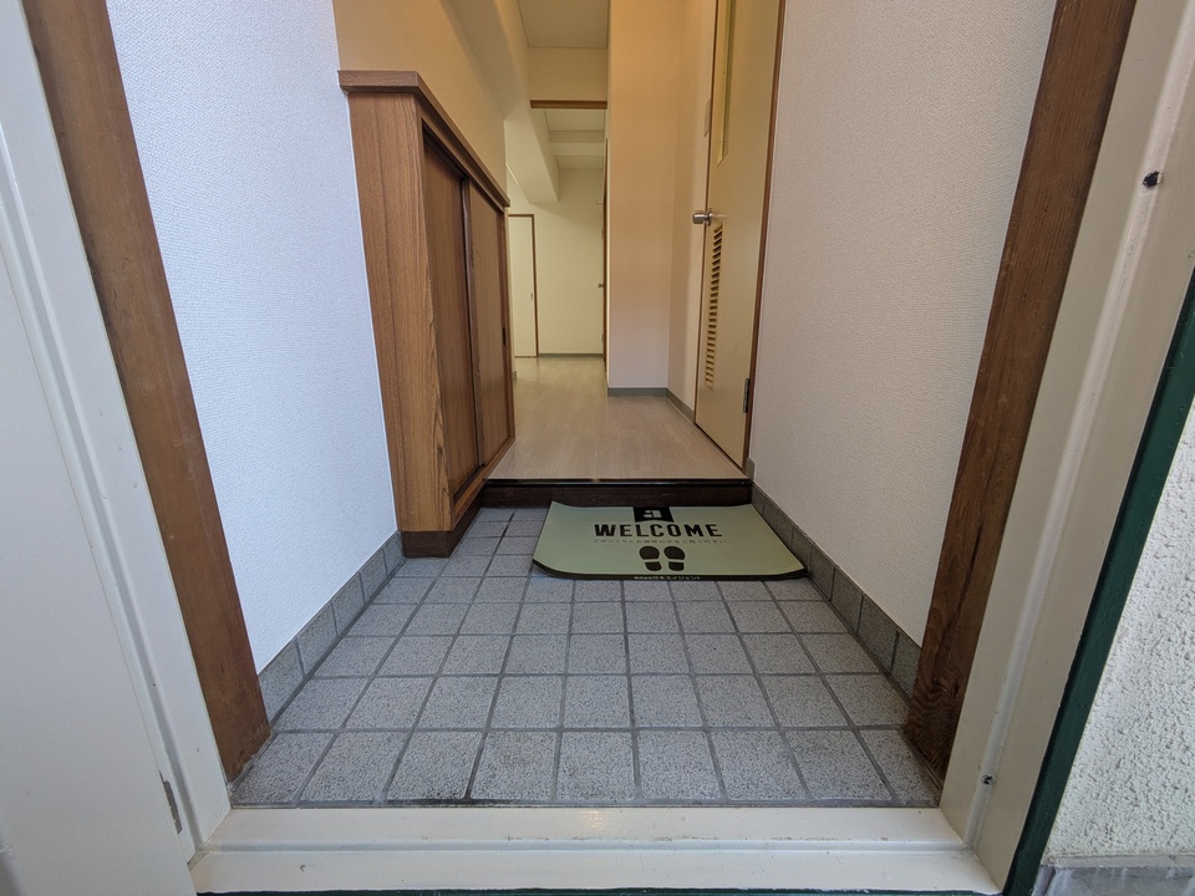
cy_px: 448
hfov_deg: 102.1
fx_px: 483
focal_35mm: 14
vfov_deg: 85.7
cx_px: 598
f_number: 2.2
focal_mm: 1.83
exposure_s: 1/40
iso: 58
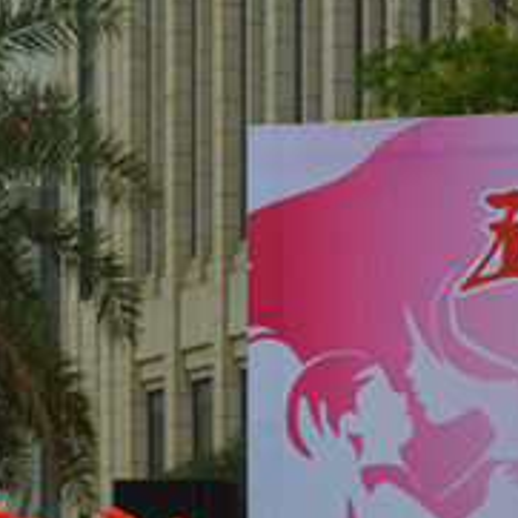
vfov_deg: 10.1
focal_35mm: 169
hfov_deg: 10.0
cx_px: 784
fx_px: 2861
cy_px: 693
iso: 100
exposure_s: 1/250
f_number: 7.1
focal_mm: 32
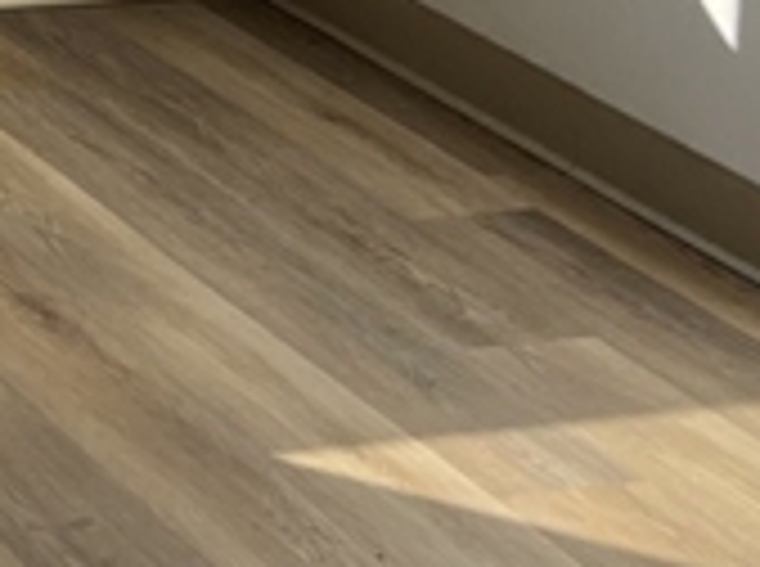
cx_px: -697
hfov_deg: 11.4
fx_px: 3462
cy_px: -621
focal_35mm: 158
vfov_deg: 8.8
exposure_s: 1/1344
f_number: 1.5
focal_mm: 5.7
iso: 50
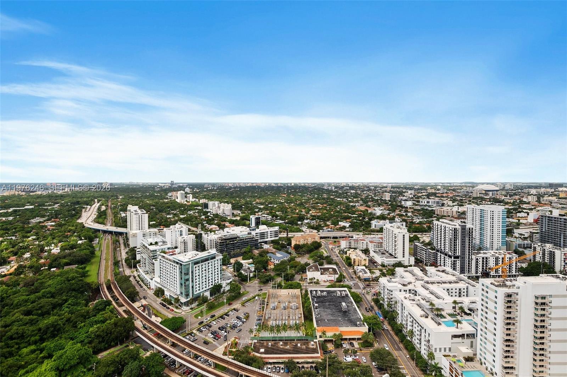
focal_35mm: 15
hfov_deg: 100.4
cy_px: 188
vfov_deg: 77.3
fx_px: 236
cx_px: 284
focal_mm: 10
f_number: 8
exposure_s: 1/500
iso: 200
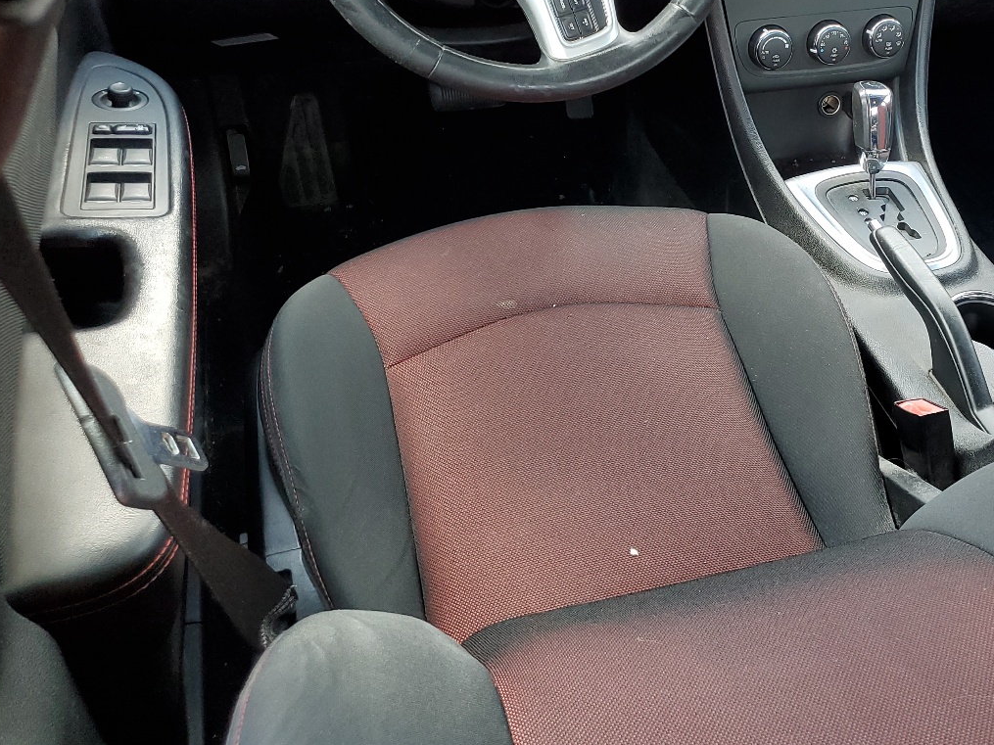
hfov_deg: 44.1
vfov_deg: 34.4
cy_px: 182
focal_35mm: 41
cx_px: 759
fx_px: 1177
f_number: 1.5
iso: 71
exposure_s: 1/120
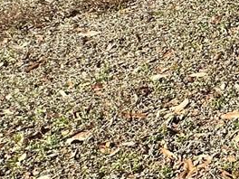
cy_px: -42
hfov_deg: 15.1
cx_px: 554
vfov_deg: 16.6
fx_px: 587
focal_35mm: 85
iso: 40
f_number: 2.2
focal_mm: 2.22
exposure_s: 1/1490
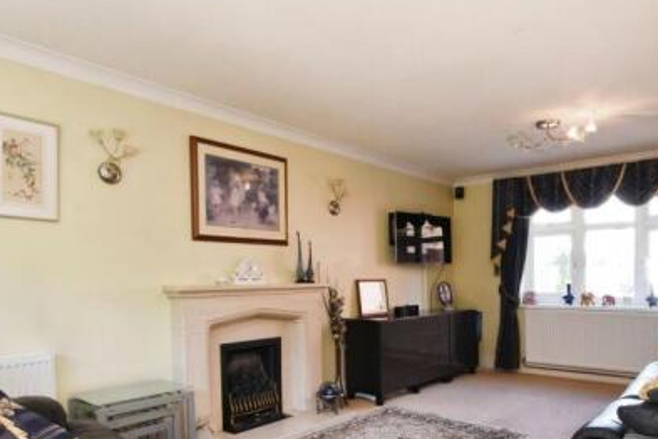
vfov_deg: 51.0
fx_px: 457
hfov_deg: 71.2
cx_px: 369
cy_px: 261
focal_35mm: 25
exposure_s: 1/40
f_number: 8
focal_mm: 10
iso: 800
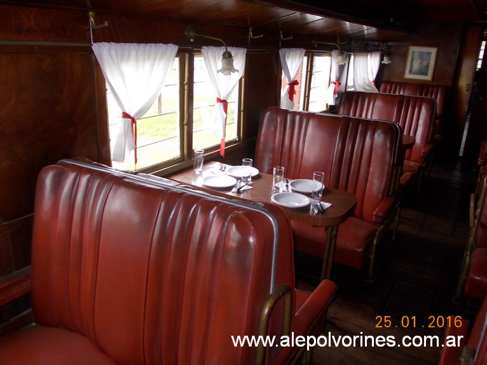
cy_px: 182
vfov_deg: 49.7
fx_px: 394
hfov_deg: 63.5
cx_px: 244
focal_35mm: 28
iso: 80
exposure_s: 1/25
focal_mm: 4
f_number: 2.7
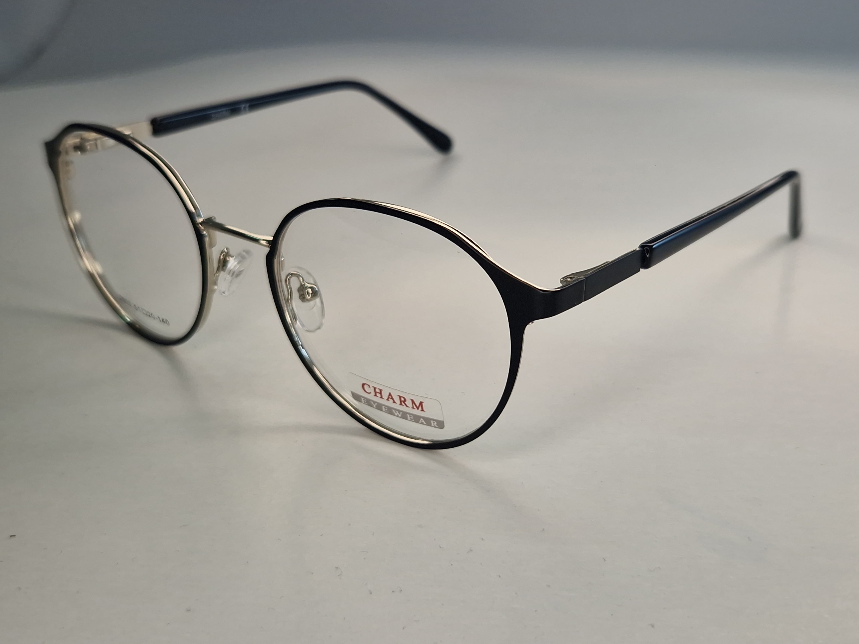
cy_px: 322
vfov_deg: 58.9
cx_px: 430
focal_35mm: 23
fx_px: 571
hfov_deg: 73.9
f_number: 1.8
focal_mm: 5.4
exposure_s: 1/215
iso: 50
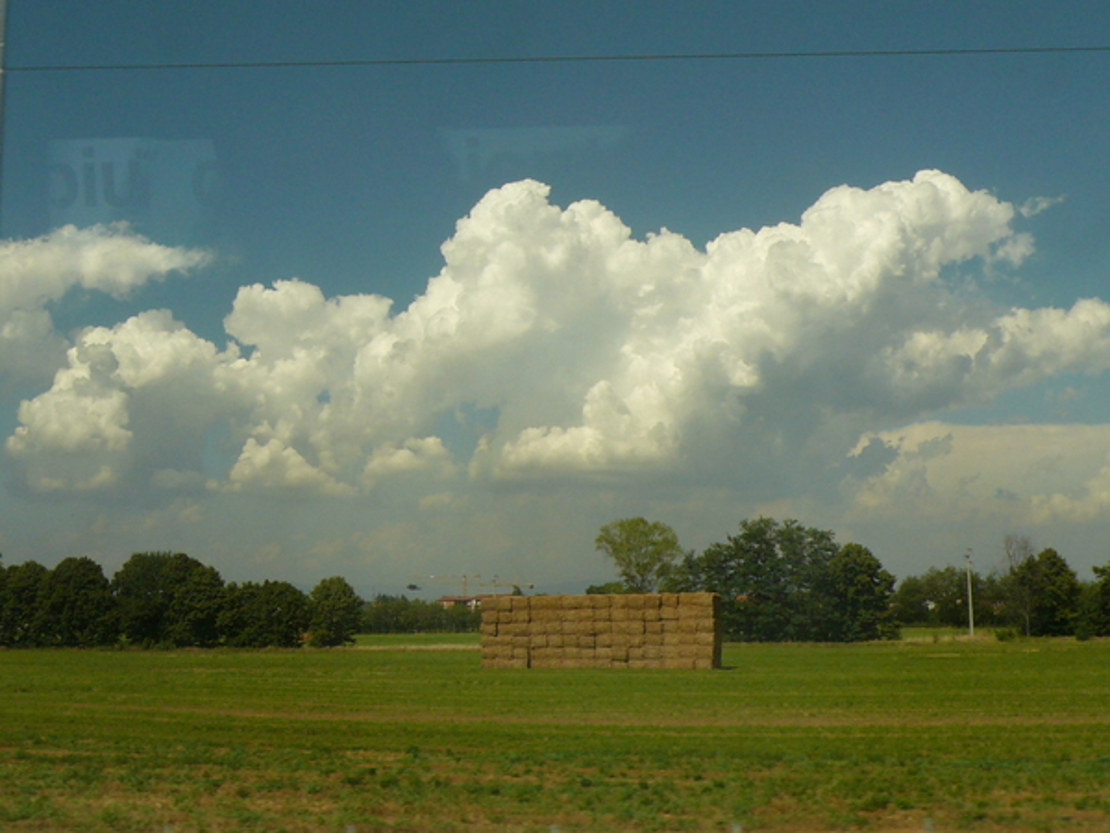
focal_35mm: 45
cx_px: 555
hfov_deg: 42.1
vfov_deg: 32.2
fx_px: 1443
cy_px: 416
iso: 100
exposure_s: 1/320
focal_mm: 4.9
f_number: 8
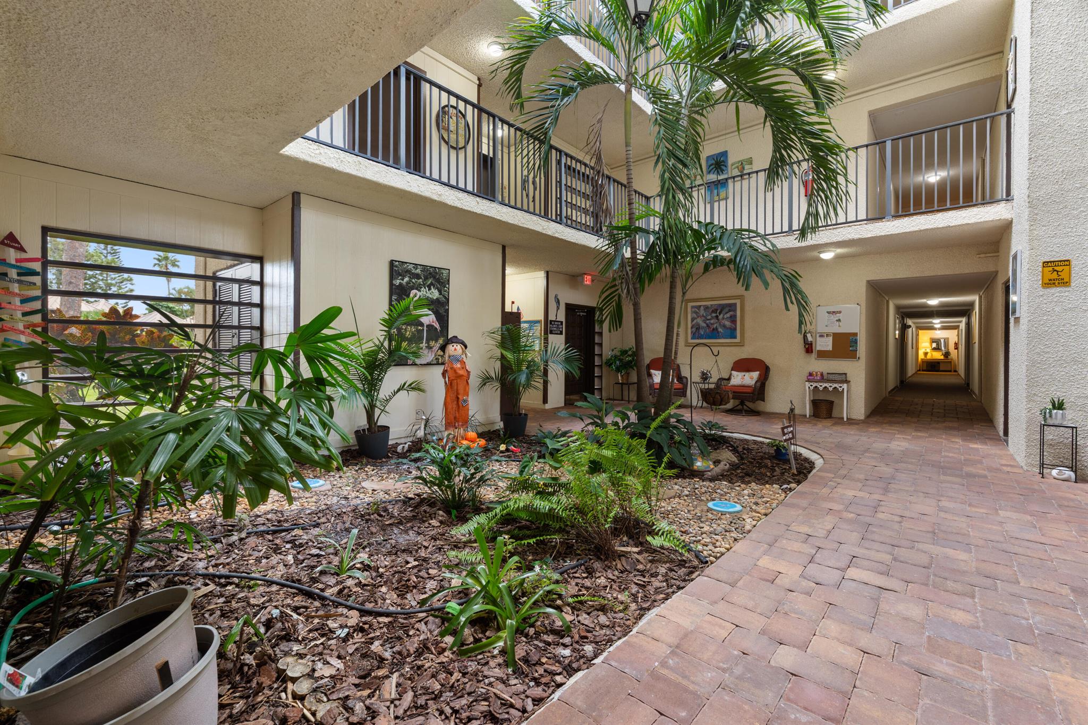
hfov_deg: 104.3
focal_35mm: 14
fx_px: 423
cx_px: 544
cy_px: 362
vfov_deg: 81.2
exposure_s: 1/1.25
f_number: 9
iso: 250
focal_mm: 14
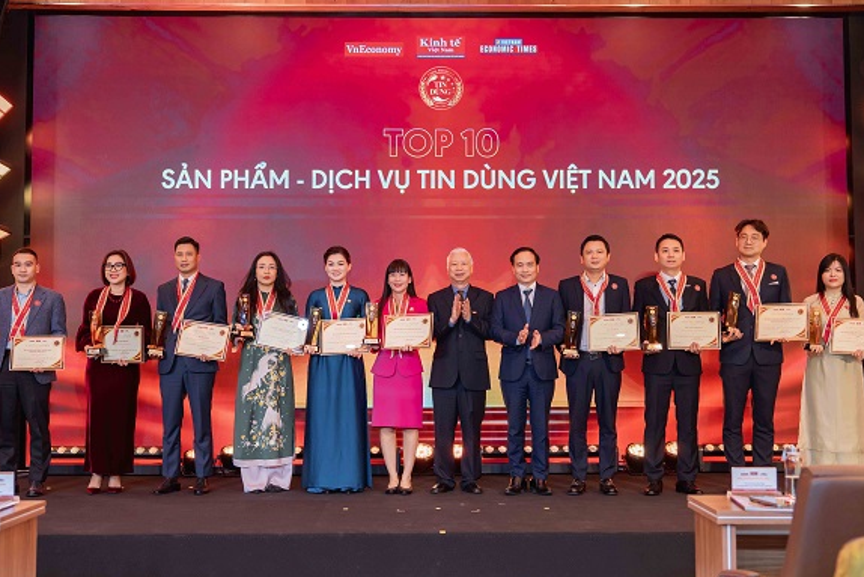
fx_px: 1104
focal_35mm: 46
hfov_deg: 42.7
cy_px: 291
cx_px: 427
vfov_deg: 29.3
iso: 1000
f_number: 3.5
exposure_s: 1/200
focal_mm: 44
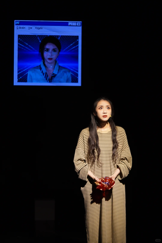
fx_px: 913
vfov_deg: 15.2
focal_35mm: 135
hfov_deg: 10.1
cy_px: 122
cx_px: 81
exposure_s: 1/160
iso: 250
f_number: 2.8
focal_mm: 90
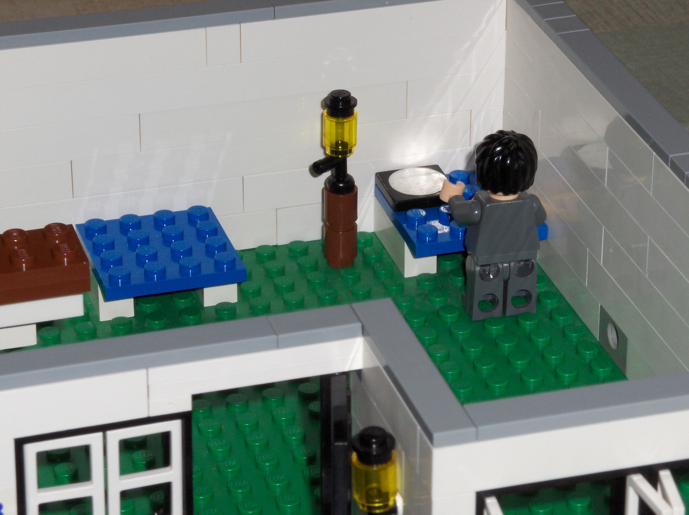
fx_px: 2325
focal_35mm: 117
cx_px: 344
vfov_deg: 12.6
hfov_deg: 16.9
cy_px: 258
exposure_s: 1/150
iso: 60
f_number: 8
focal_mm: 24.2
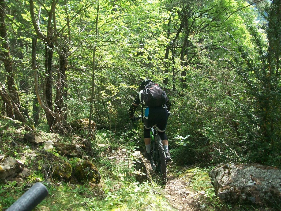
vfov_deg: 41.8
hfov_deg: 53.9
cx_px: 140
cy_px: 106
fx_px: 276
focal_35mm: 34
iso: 80
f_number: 2.8
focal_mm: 5.7
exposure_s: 1/200
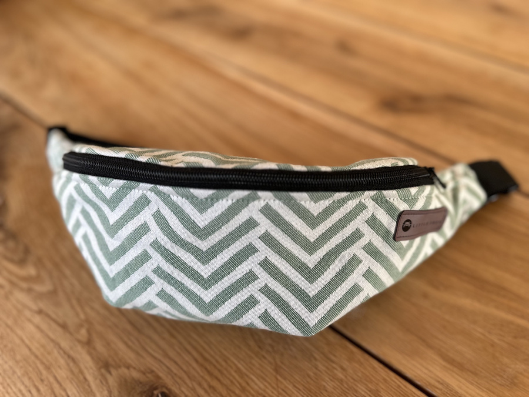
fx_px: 367
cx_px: 264
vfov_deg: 56.8
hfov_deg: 71.6
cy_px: 198
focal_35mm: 24
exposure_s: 1/121
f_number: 1.78
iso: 80
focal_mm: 6.86
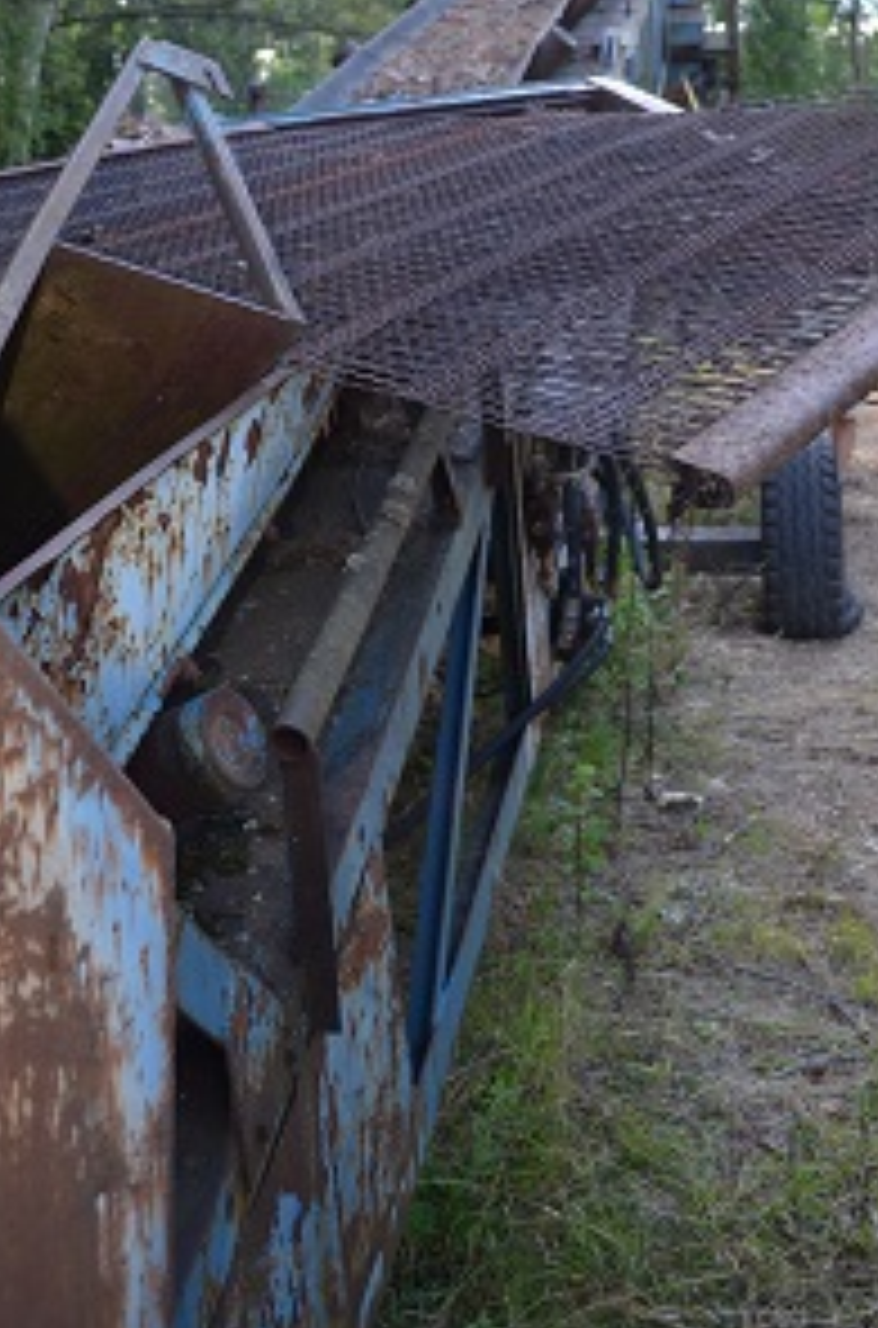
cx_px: 356
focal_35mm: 41
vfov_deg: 45.8
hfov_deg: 32.4
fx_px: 1509
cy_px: 329
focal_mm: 18
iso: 200
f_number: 3.5
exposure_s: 1/200
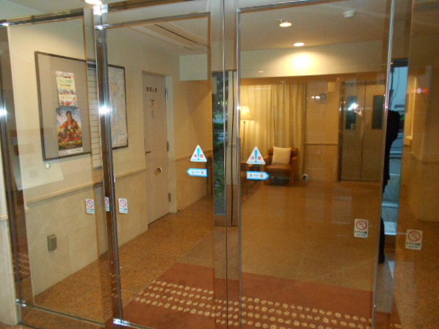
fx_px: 330
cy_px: 164
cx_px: 220
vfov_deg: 53.1
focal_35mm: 26
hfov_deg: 67.3
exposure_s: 1/25
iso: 450
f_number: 3.2
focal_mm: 4.6
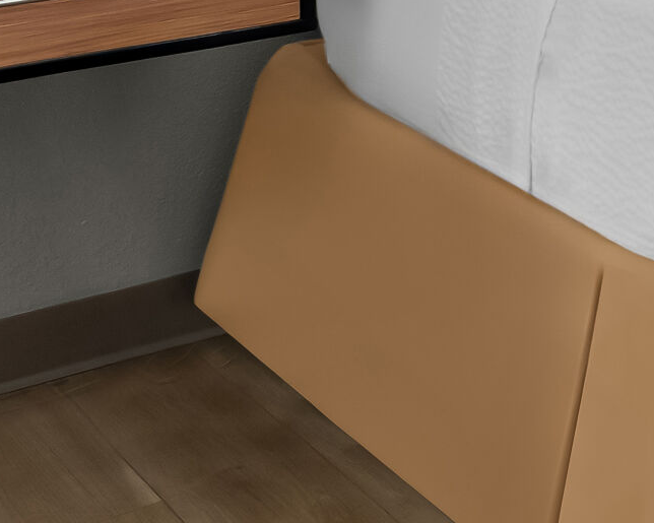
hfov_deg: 21.1
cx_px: 1047
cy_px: -224
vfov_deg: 19.0
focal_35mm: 72
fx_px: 1397
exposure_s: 1/13
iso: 800
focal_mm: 16.5
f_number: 2.8
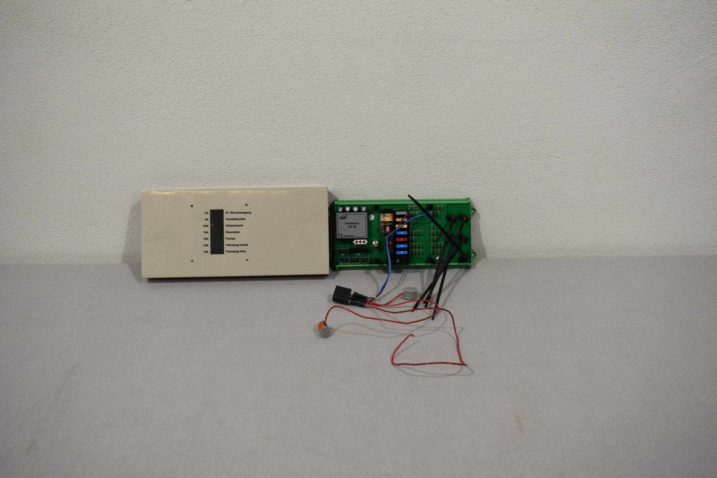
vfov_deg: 36.9
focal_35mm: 36
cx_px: 358
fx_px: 717
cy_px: 239
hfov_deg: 53.1
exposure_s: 1/125
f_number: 5.6
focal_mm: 24
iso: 320
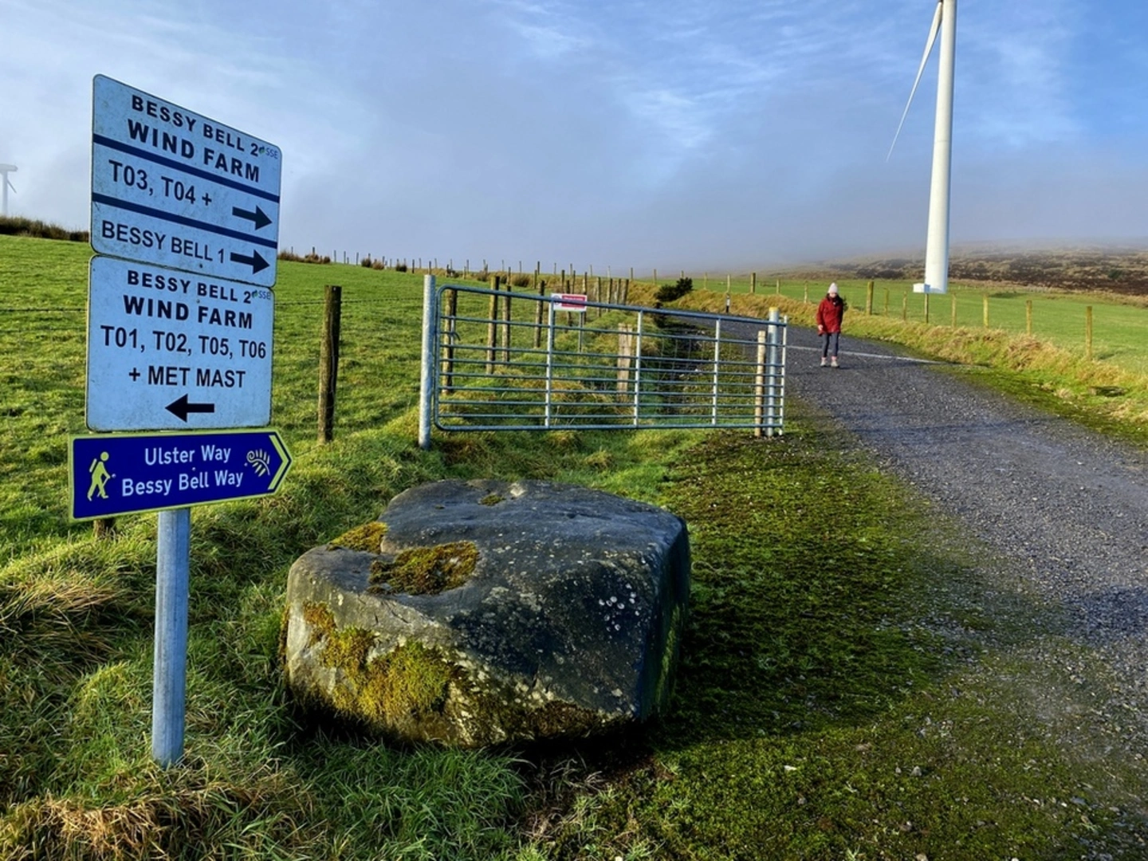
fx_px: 862
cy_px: 430
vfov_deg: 53.1
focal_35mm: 26
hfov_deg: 67.3
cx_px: 574
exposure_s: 1/690
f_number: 1.8
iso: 32
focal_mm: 4.25
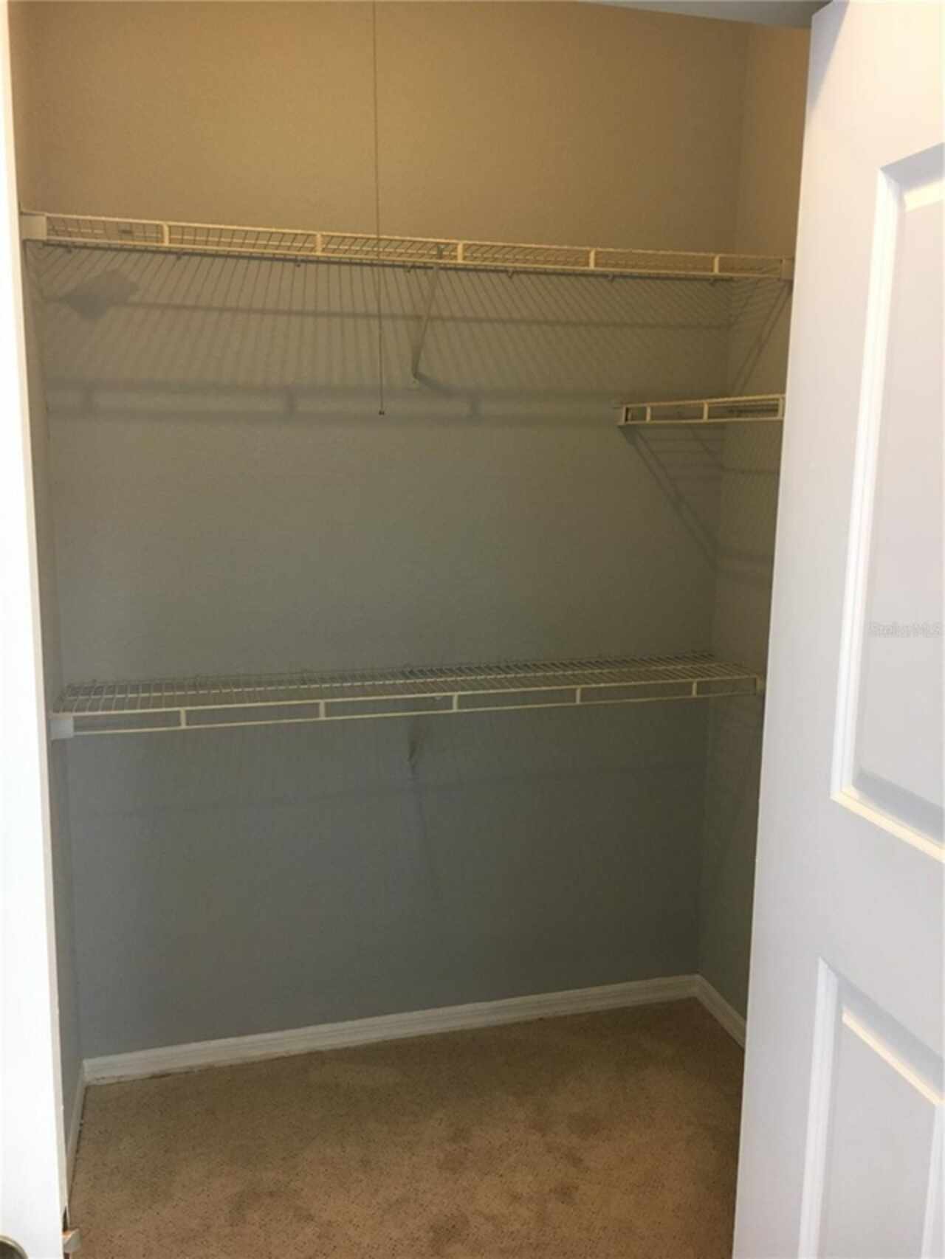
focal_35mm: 29
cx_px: 472
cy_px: 630
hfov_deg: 48.2
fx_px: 1055
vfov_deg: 61.7
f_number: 2.2
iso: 125
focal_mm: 4.15
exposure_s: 1/30
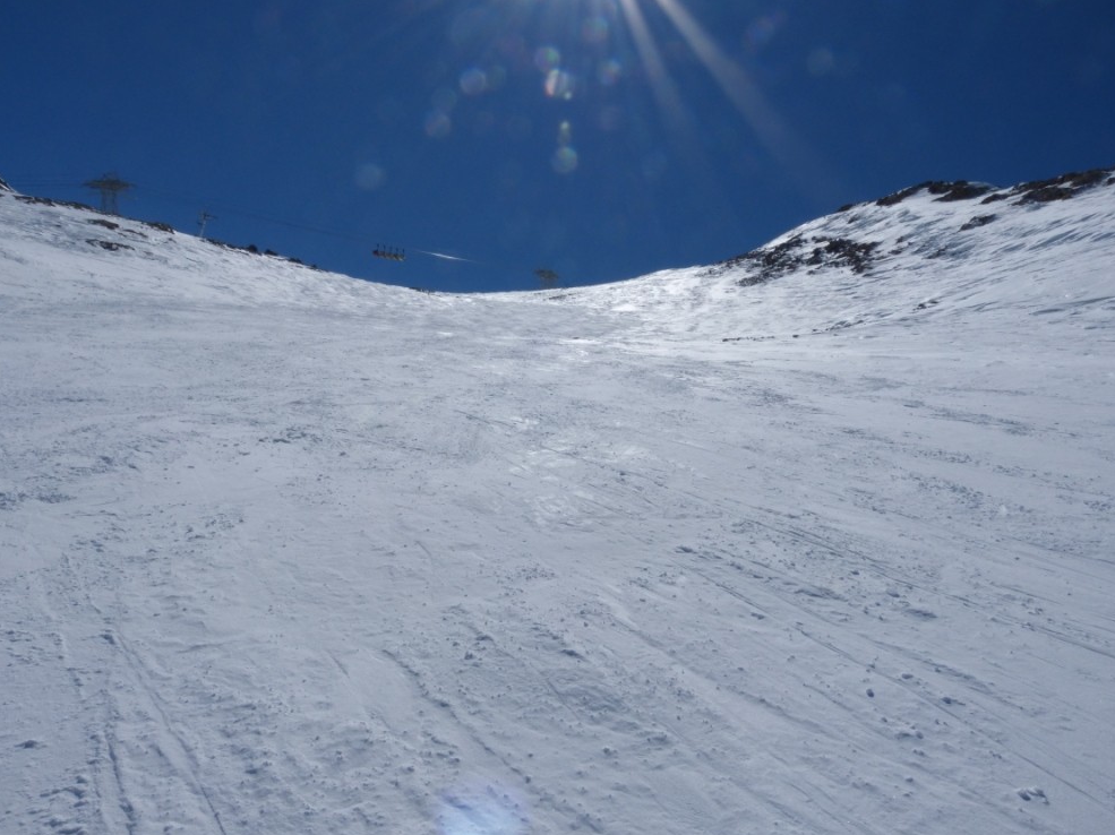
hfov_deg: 67.3
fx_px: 837
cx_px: 540
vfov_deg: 53.0
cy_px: 414
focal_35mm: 26
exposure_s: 1/2000
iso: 100
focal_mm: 4.5
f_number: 7.1
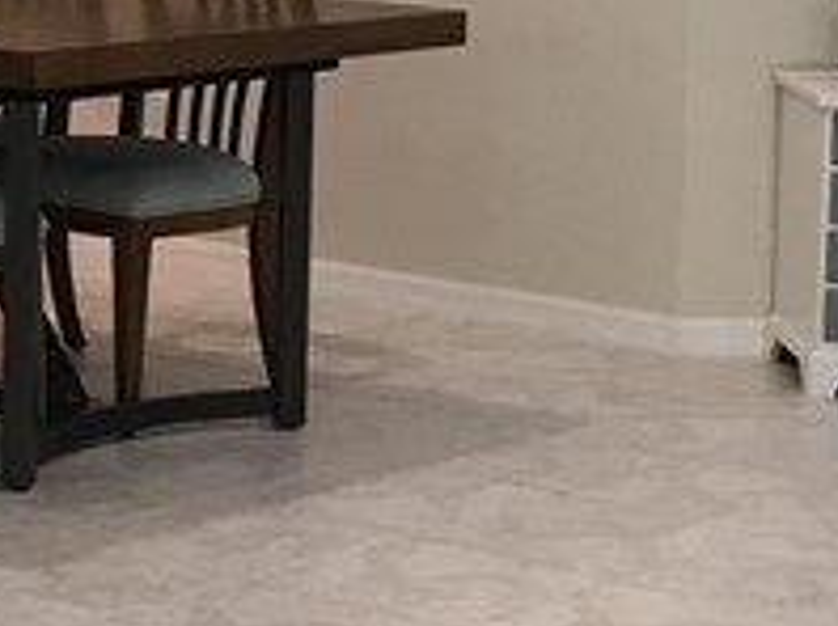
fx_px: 3627
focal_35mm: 150
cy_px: 258
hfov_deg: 13.2
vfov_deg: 9.9
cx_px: 309
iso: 64
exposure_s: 1/30
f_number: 2.2
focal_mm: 4.15
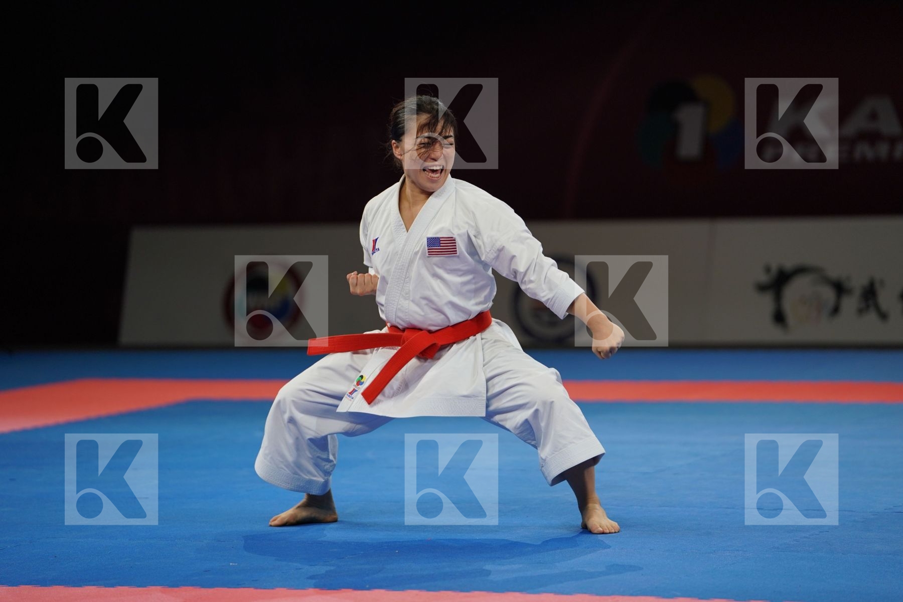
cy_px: 301
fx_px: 4038
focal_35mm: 161
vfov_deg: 8.5
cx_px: 452
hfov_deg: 12.8
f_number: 2.8
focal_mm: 161
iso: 640
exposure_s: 1/500
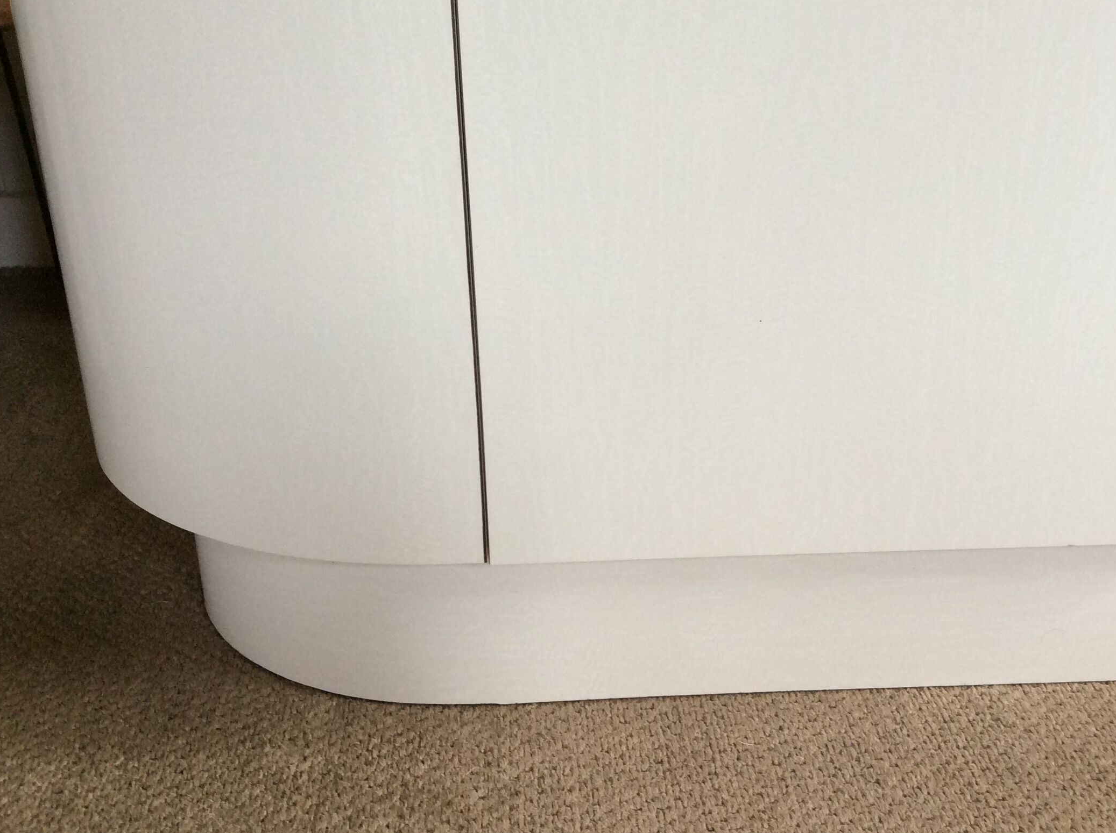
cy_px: 475
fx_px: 1288
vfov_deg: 35.8
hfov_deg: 46.6
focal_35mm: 40
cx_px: 675
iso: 64
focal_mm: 3.3
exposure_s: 1/25
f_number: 2.4
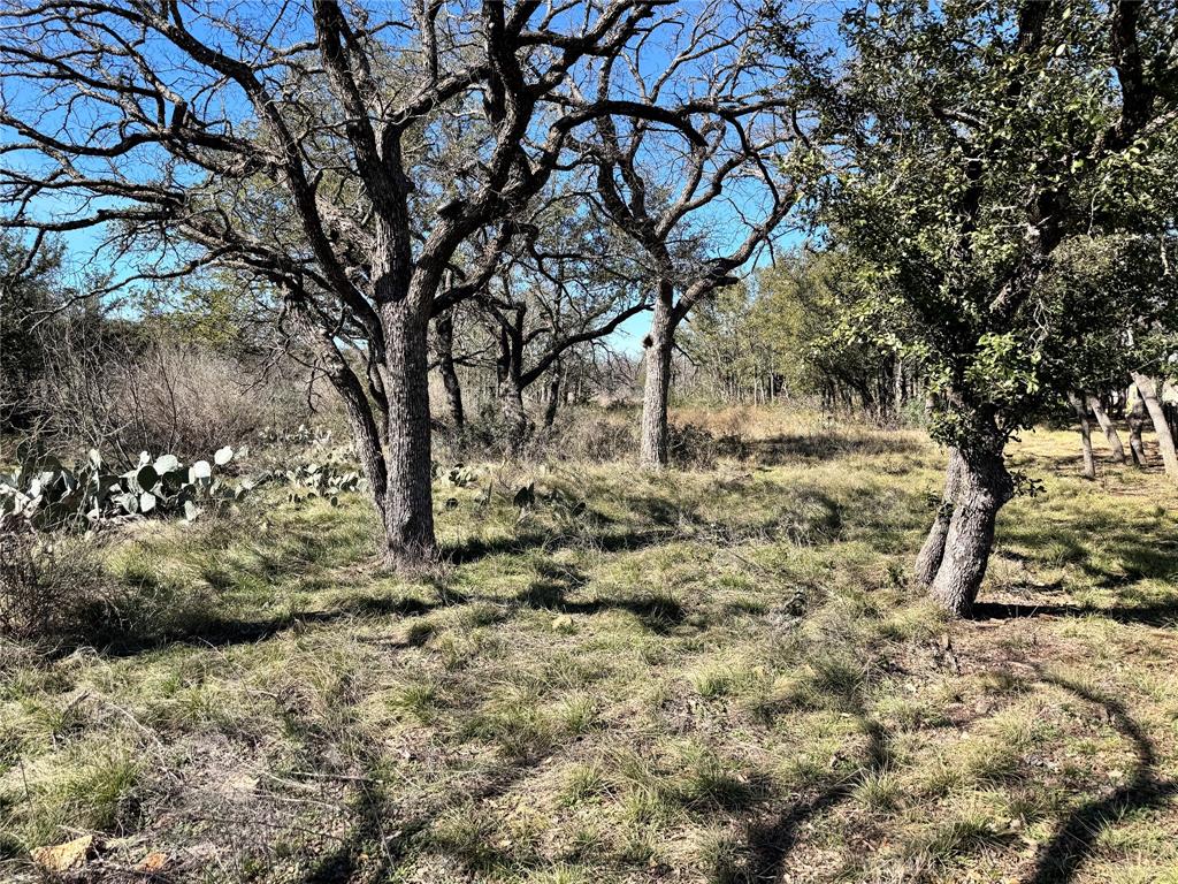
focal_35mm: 24
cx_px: 589
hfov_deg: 71.6
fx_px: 817
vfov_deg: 56.8
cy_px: 442
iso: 80
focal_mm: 6.86
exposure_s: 1/2041
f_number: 1.78
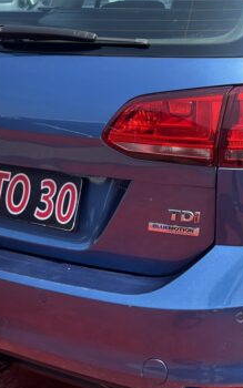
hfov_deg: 20.3
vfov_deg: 32.2
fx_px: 667
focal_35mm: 63
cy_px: 125
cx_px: 205
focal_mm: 5.1
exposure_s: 1/1558
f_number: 1.6
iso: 50
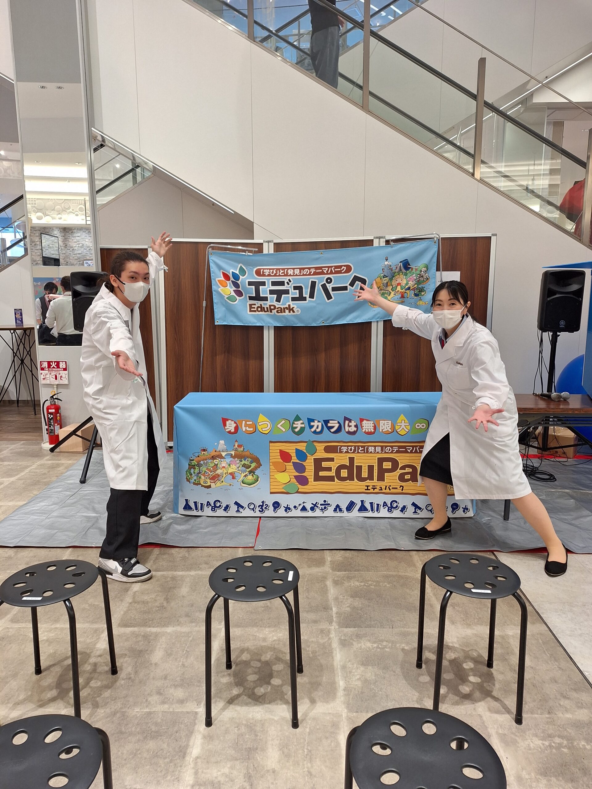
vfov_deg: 73.9
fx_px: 524
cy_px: 394
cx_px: 296
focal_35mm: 23
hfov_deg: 58.9
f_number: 1.8
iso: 64
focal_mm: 5.54
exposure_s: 1/50
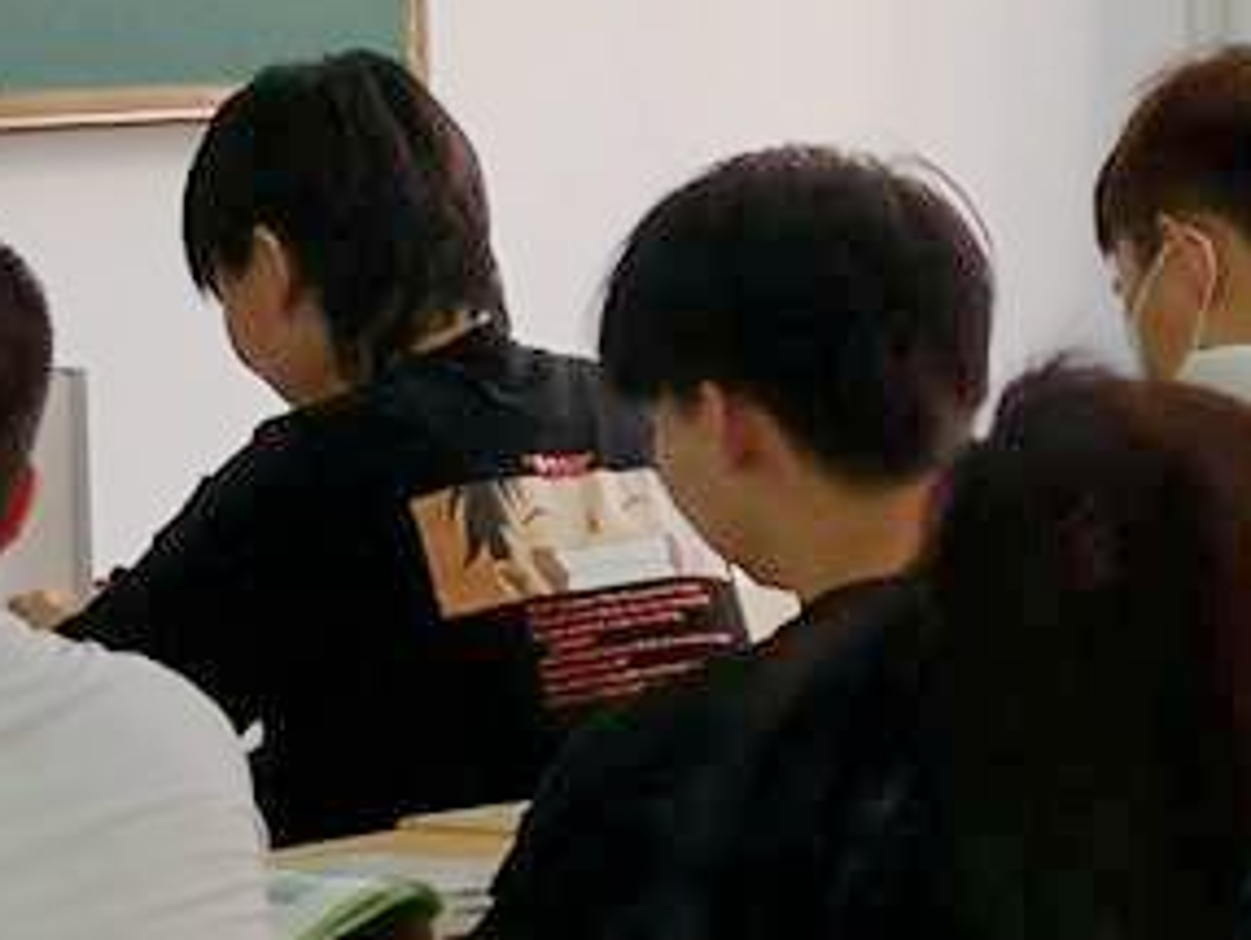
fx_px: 7957
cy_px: 131
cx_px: 1391
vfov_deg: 6.8
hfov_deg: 8.9
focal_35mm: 220
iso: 50
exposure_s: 1/100
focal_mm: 3.95
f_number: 1.6
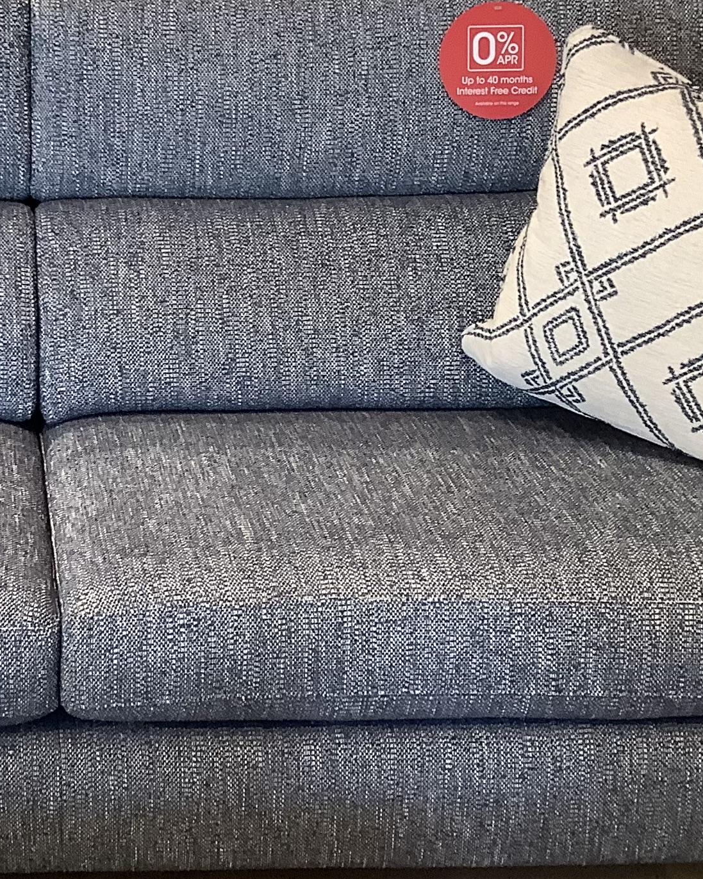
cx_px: 15
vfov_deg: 26.4
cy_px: 466
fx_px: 1873
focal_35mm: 72
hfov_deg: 20.6
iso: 100
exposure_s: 1/50
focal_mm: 3.3
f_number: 2.4
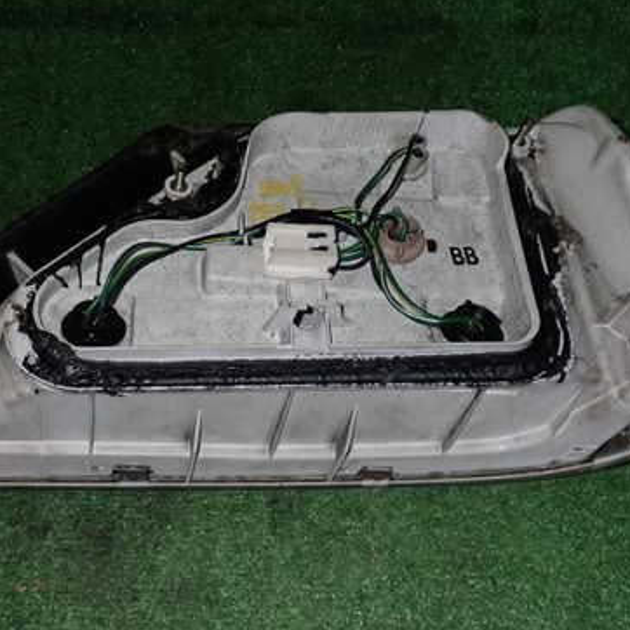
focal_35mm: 44
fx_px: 906
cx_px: 242
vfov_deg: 38.3
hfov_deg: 38.1
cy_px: 315
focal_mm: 5.4
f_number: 6.3
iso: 250
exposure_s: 1/30
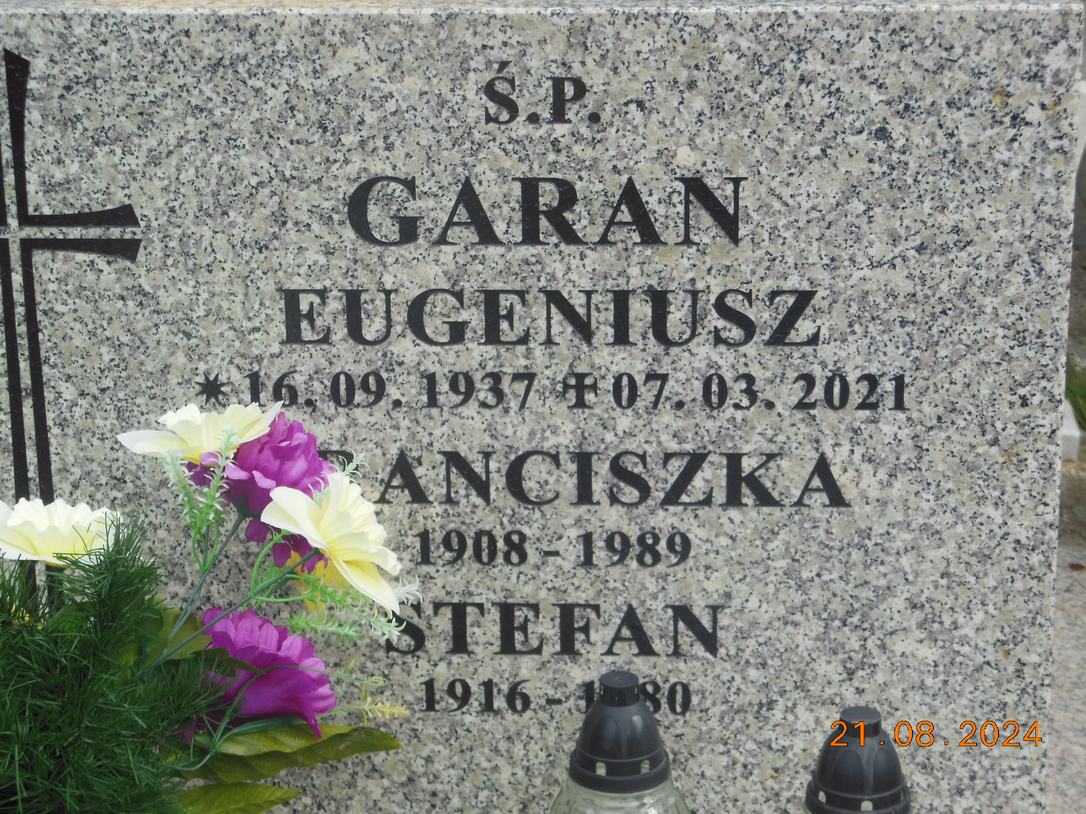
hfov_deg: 22.5
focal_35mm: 87
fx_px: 2729
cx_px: 543
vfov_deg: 17.0
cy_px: 407
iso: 125
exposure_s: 1/320
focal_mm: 15.5
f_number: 4.6
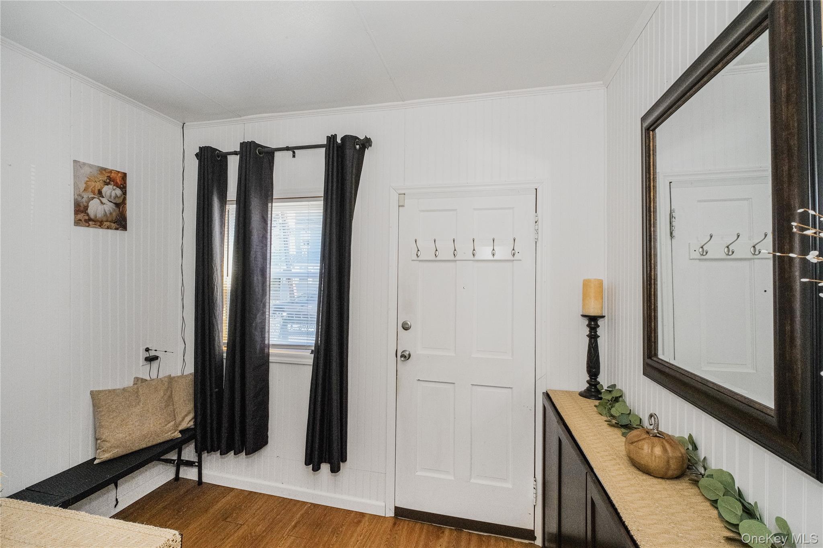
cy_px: 274
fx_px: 343
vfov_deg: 77.3
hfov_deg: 100.4
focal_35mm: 15
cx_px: 412
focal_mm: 10
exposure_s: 1/60
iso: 1600
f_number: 8
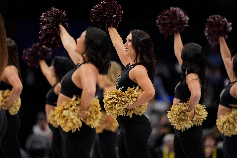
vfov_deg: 4.6
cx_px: 119
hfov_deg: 6.8
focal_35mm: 301
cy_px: 79
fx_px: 1981
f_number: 2.8
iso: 4000
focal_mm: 300
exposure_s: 1/2000
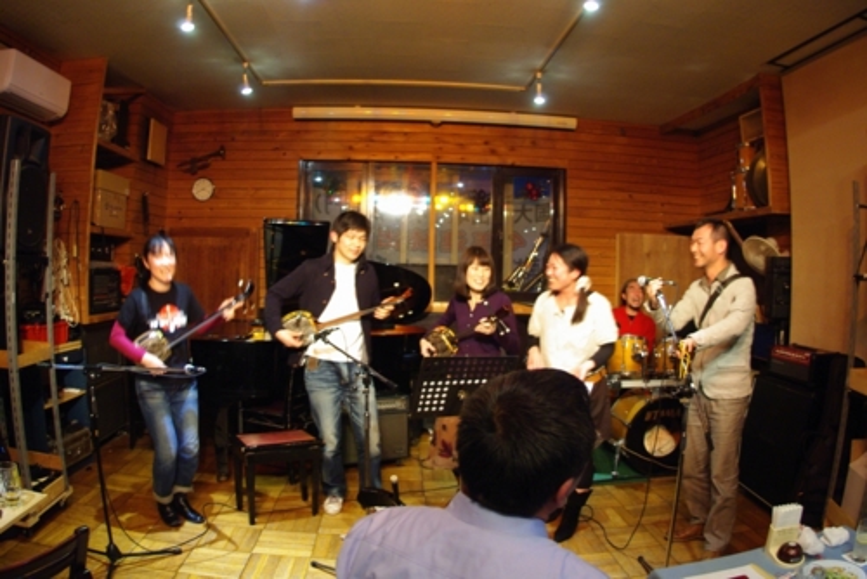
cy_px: 290
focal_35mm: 25
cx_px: 434
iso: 800
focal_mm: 17
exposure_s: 1/15
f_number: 3.5
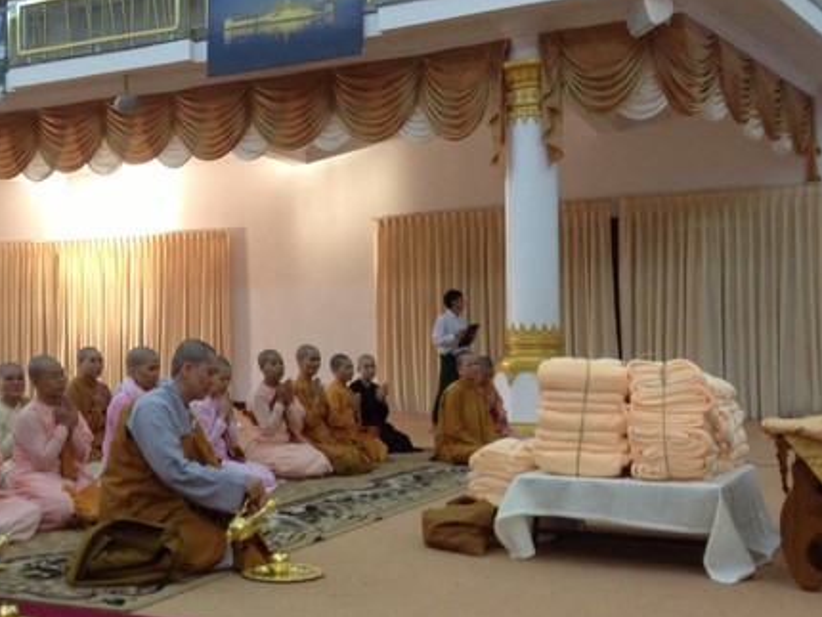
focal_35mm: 49
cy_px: 317
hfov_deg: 38.2
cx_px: 245
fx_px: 1164
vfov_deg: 29.7
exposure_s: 1/24
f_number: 2.4
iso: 125
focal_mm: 3.3
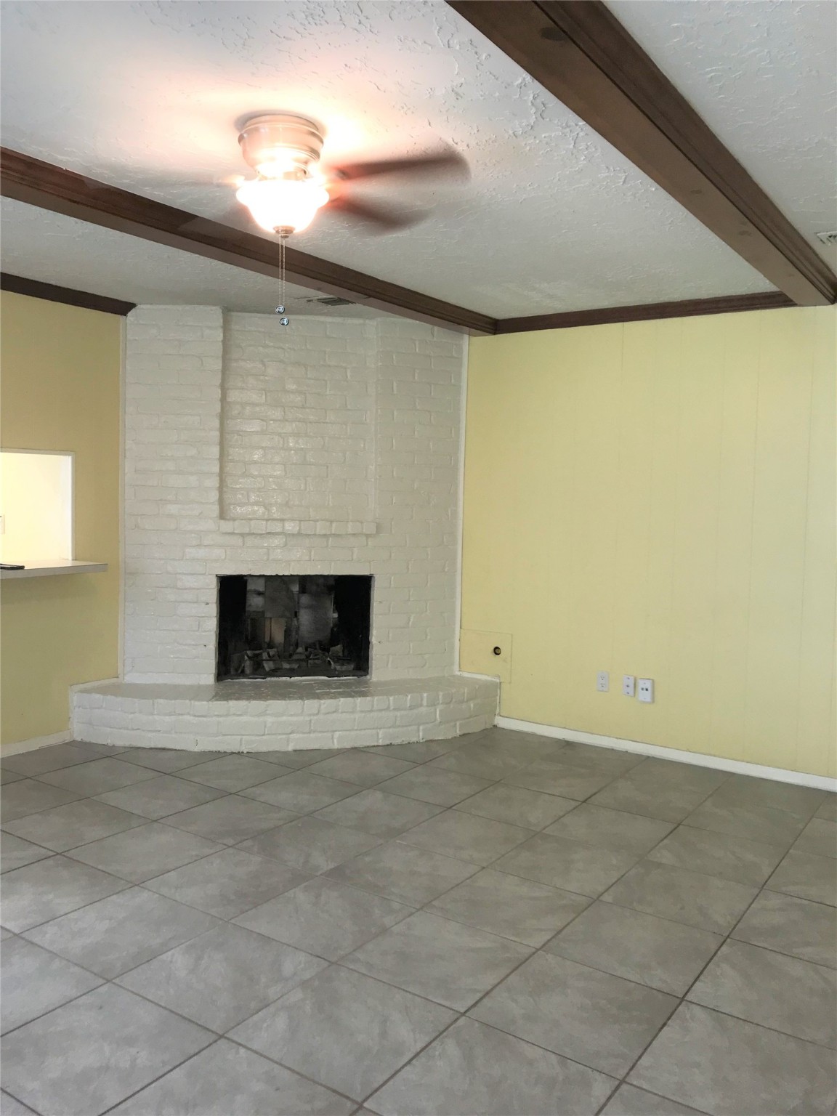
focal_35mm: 28
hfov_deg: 49.7
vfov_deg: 63.4
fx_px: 903
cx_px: 418
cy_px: 558
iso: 32
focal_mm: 3.99
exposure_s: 1/30
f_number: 1.8
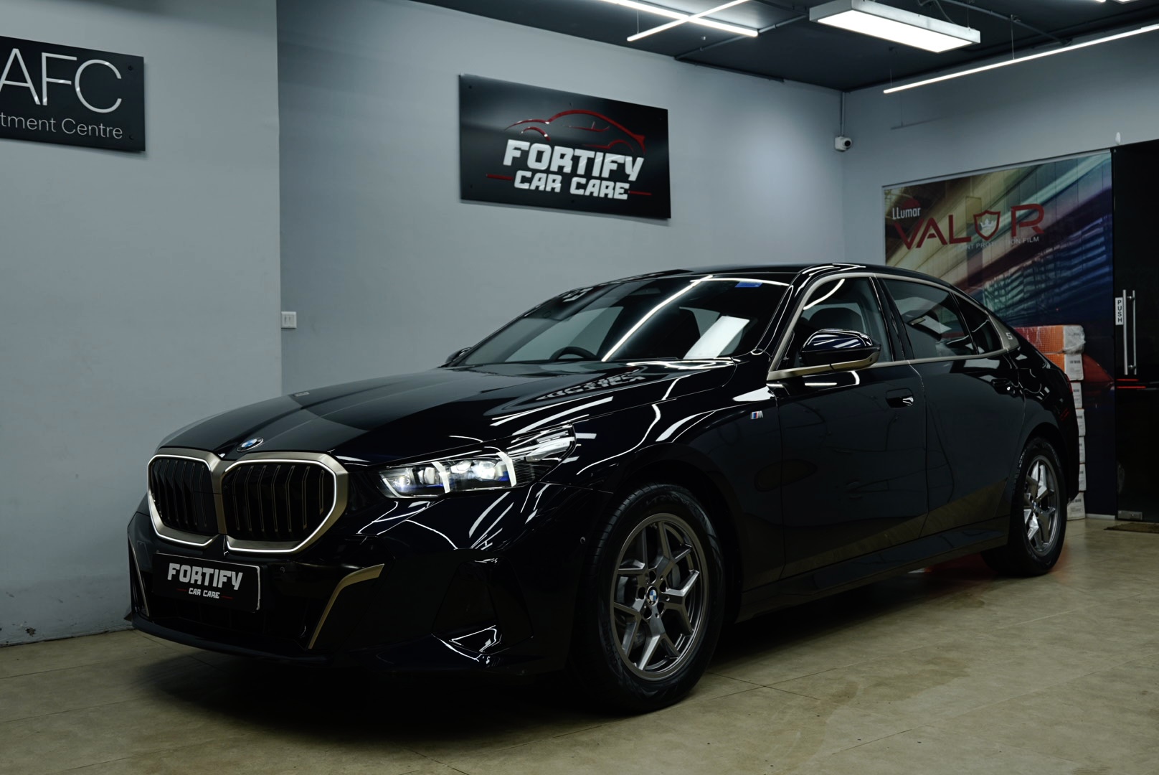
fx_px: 1224
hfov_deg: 50.7
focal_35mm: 38
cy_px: 388
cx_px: 580
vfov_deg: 35.1
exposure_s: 1/160
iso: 200
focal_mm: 25.4
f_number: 2.8
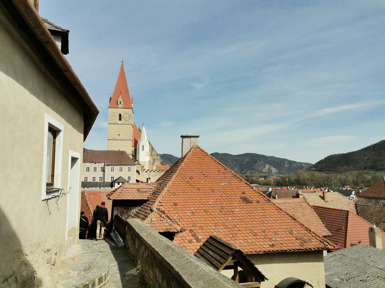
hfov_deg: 67.3
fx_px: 289
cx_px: 192
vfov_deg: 53.1
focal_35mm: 26
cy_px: 144
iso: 50
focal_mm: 4.75
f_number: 1.8
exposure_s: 1/2584
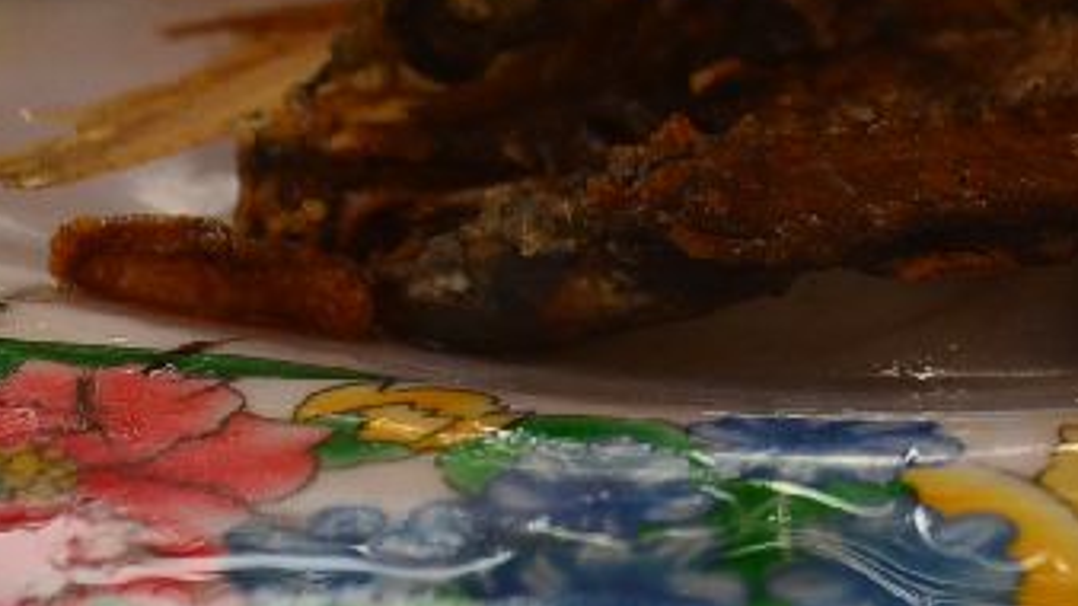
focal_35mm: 162
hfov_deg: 13.1
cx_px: 1046
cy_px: -183
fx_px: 4630
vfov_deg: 7.4
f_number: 5
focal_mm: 34
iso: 400
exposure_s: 1/320
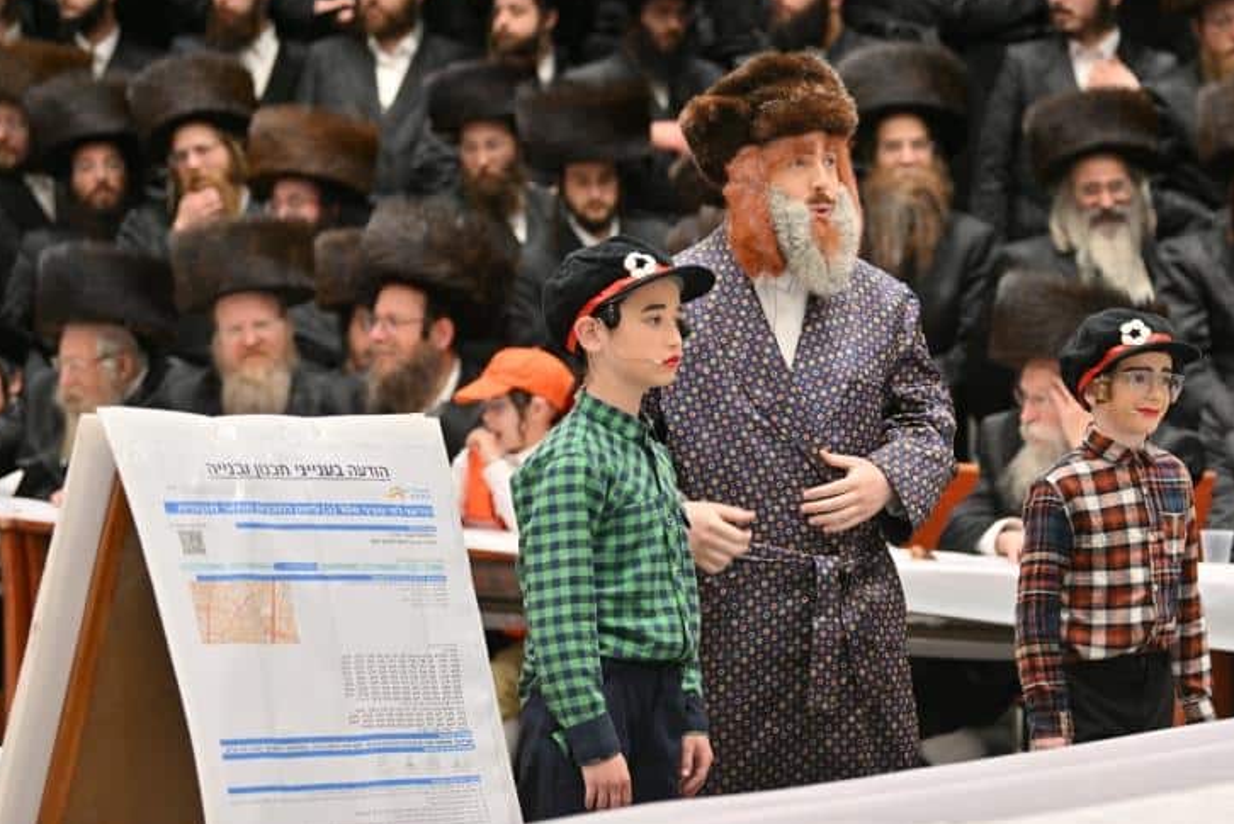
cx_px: 858
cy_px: 341
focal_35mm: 148
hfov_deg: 13.8
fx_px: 5076
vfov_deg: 9.3
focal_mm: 105
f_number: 2.8
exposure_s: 1/100
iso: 80
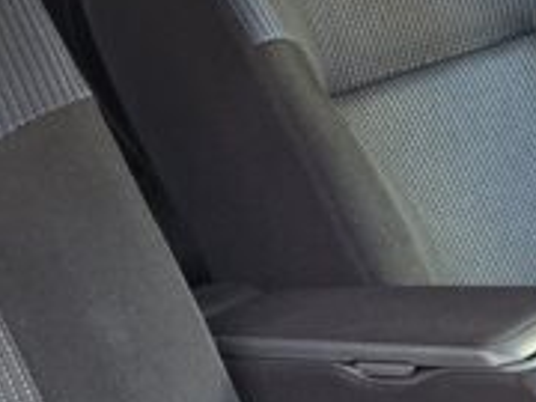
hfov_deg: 19.2
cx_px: 378
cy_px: 235
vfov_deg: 14.5
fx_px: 1579
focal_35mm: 102
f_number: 1.8
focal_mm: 5.4
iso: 320
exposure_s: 1/100
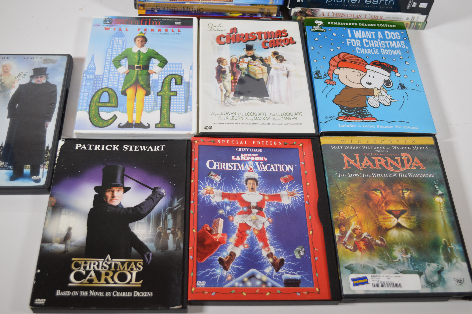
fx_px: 524
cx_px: 238
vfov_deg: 33.3
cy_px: 157
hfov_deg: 48.5
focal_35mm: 40
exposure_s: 1/80
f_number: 4.5
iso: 400
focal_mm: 26
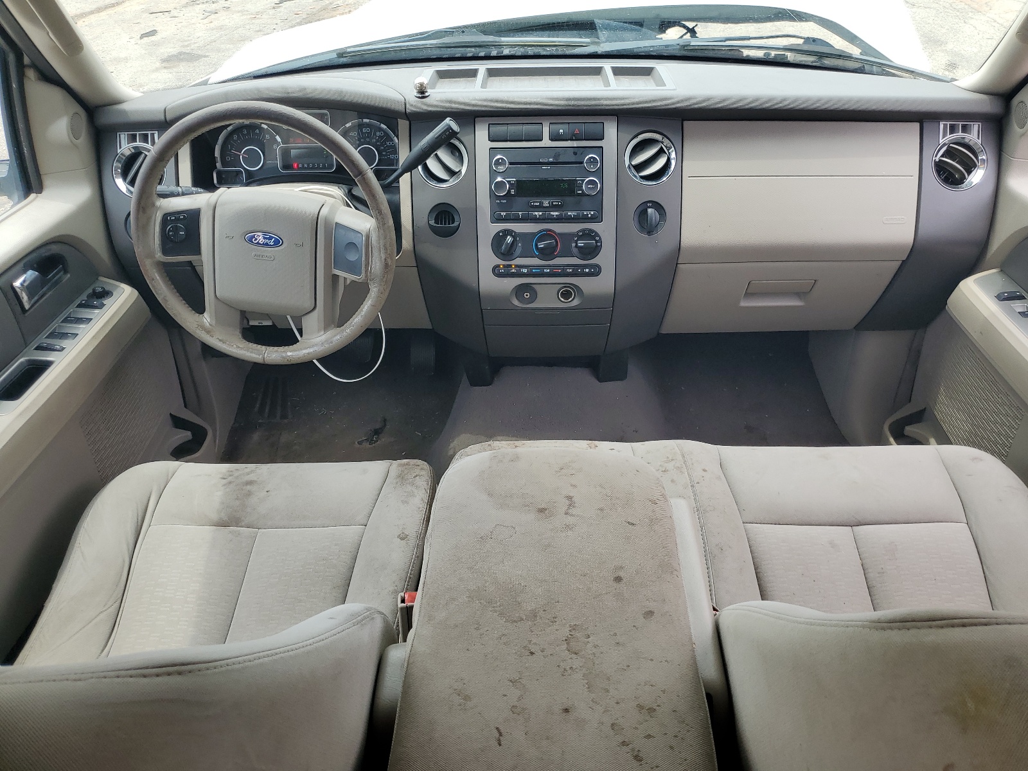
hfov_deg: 67.3
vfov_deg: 53.1
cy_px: 386
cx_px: 514
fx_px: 772
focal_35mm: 26
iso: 50
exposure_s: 1/556
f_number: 1.5
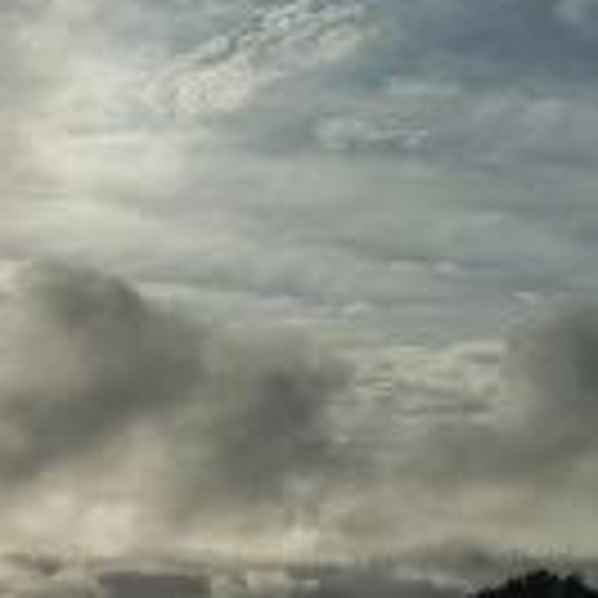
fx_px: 2033
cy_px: 836
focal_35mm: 104
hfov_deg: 15.5
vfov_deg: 15.7
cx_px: -274
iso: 100
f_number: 2.2
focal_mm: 3.83
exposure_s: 1/4623
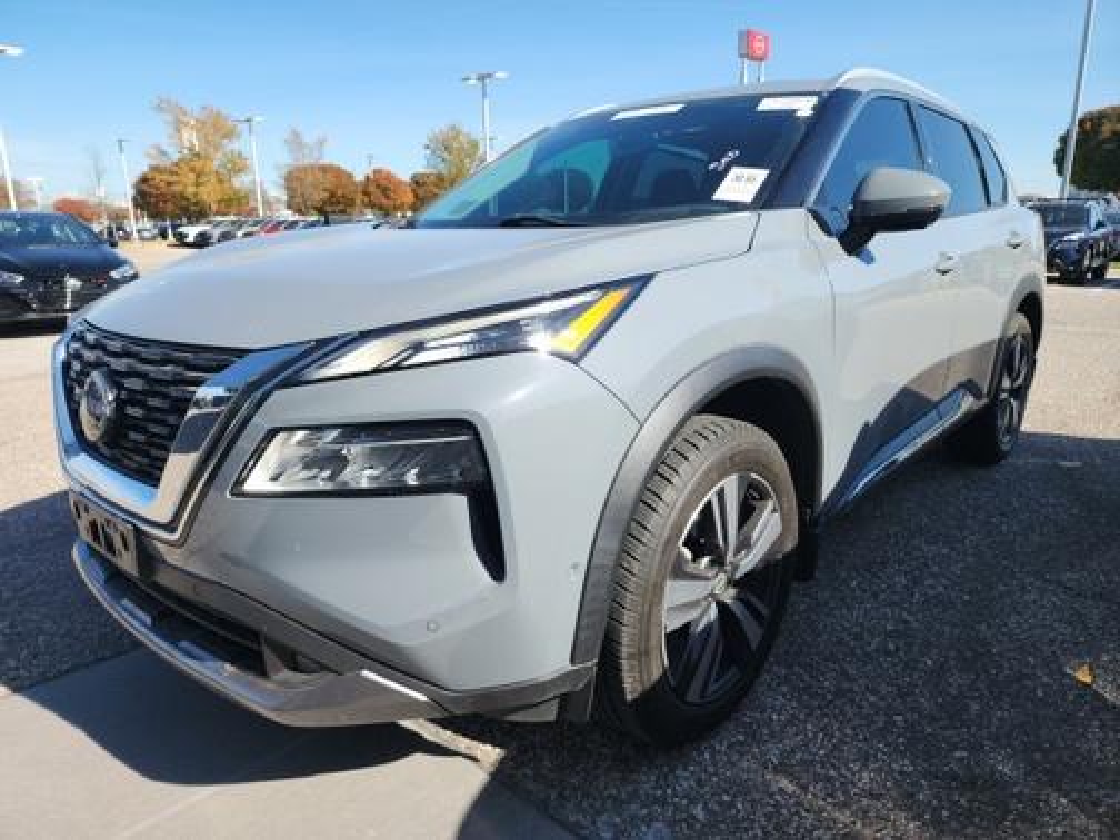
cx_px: 560
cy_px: 420
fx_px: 744
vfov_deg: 58.9
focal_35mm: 23
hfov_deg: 73.9
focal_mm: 6.4
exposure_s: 1/590
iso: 50
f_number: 1.8
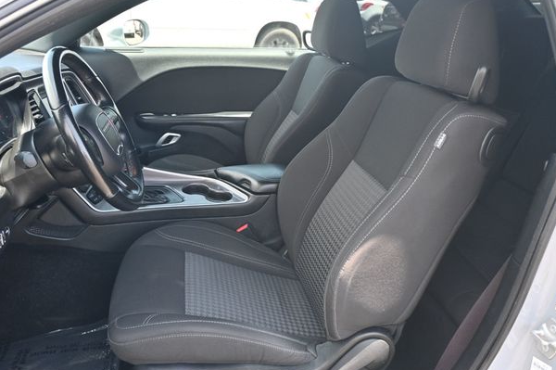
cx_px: 266
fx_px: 494
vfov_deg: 41.0
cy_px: 179
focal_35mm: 32
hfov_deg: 58.7
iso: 400
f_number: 3.8
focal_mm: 20
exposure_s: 1/125
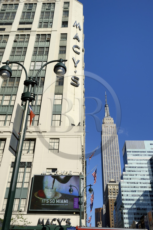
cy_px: 115
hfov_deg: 38.8
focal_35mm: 34
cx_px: 76
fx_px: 217
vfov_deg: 55.8
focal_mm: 34
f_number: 14
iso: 200
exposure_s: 1/320
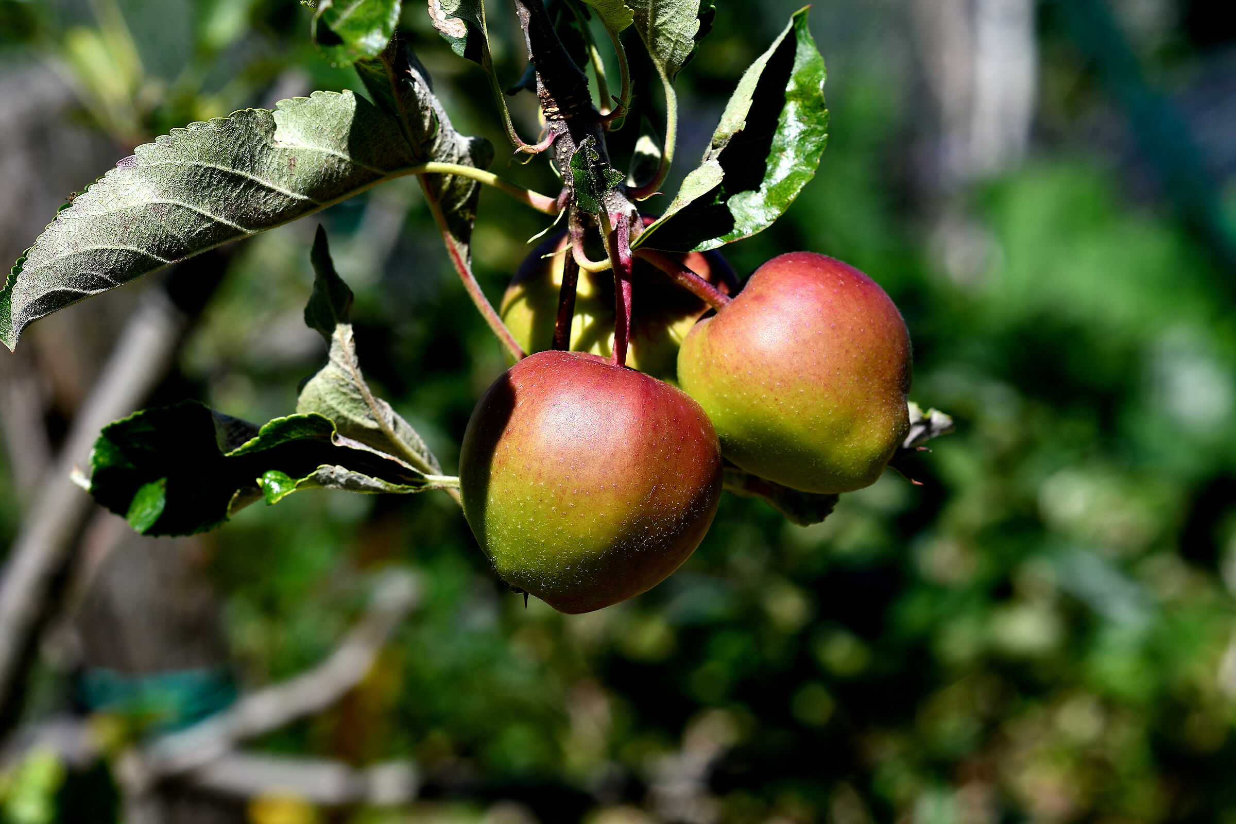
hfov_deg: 16.1
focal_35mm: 127
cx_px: 618
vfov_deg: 10.8
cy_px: 412
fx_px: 4360
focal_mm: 85
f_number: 8
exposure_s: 1/320
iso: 100
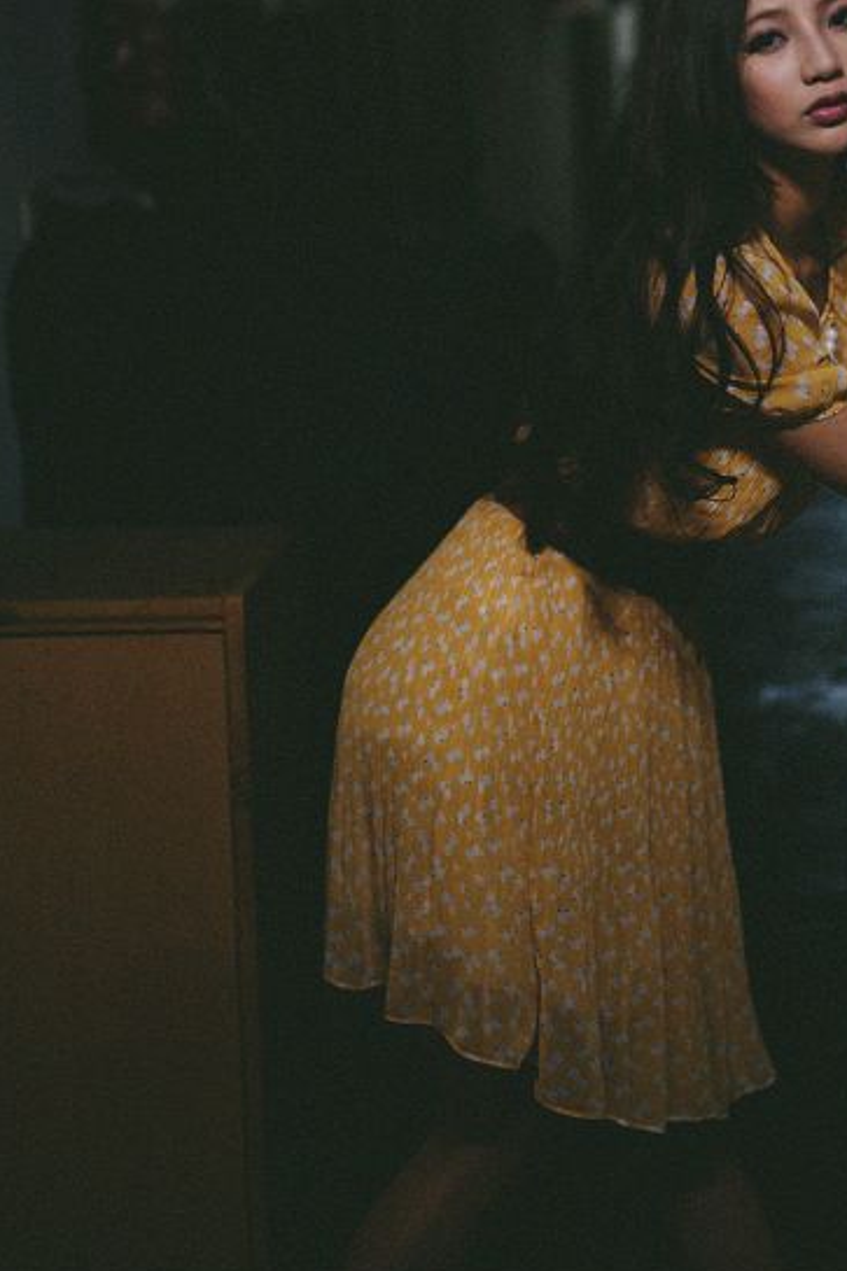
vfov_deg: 25.5
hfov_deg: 17.5
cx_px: 723
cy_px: 128
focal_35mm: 77
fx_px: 2719
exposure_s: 1/100
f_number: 1.4
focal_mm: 35
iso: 1600
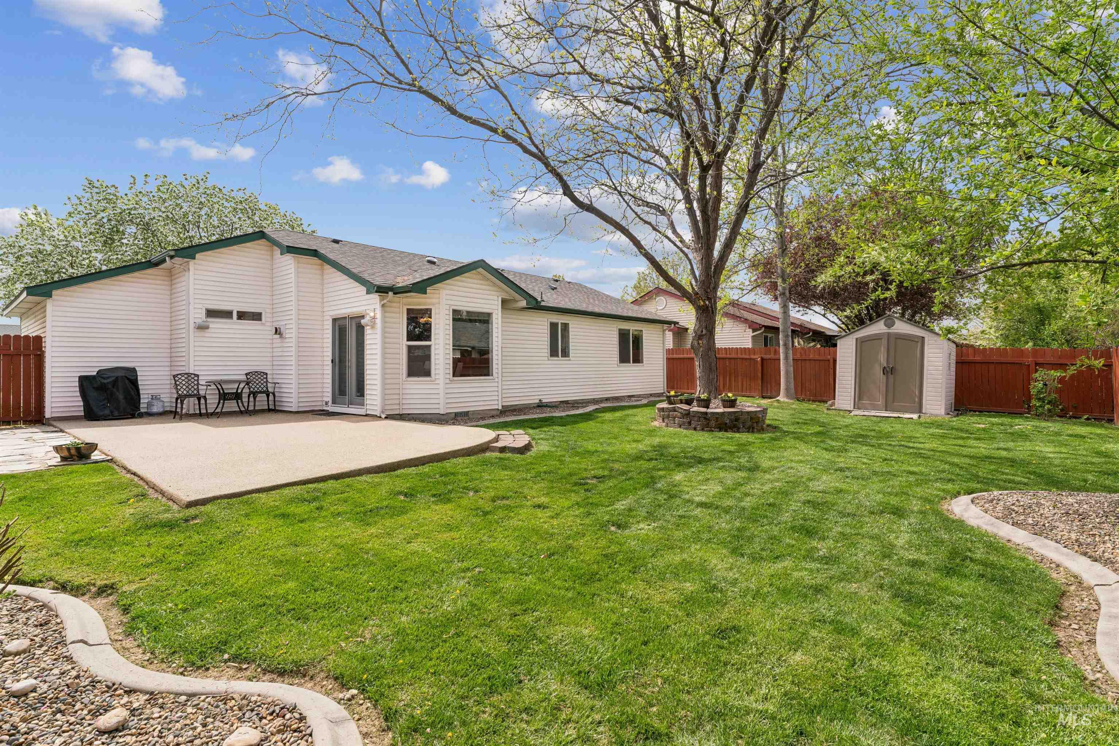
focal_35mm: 17
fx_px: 525
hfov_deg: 93.6
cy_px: 373
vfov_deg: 70.8
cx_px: 560
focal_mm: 16.9
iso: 400
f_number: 13
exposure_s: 1/200
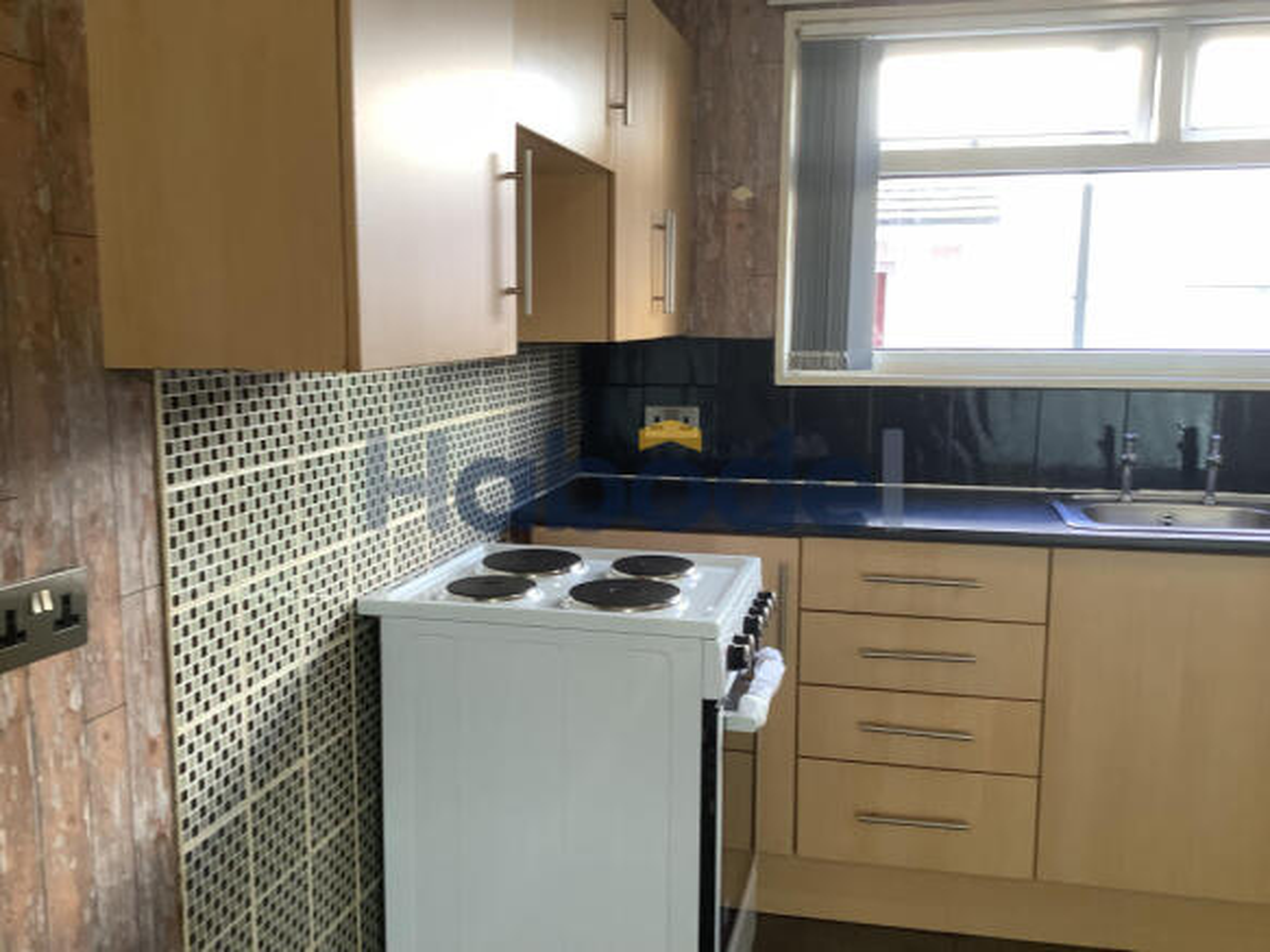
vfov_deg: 45.4
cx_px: 635
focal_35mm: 31
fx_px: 1137
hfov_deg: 58.4
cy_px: 476
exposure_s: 1/50
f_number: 2.4
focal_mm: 3.3
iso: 64
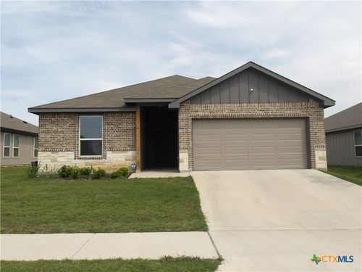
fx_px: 282
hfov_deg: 65.3
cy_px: 136
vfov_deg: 51.4
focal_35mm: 27
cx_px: 181
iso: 100
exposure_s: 1/111
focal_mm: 4.9
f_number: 10.4
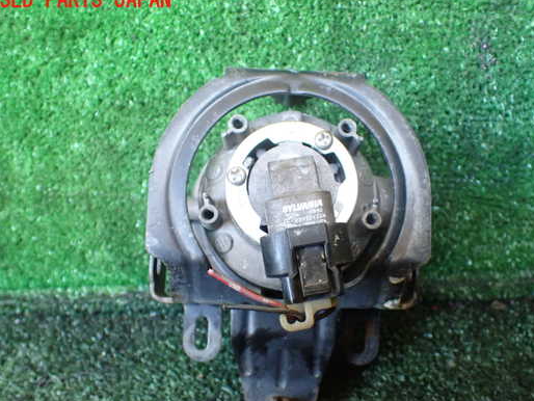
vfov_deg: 40.7
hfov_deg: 52.5
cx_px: 294
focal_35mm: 35
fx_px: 540
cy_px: 221
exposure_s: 1/80
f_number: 2.3
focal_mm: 5.4
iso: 800
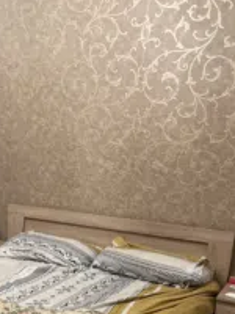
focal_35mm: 52
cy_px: 281
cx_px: 52
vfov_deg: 34.8
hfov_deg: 27.5
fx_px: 471
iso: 500
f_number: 1.6
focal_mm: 5.1
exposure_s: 1/40
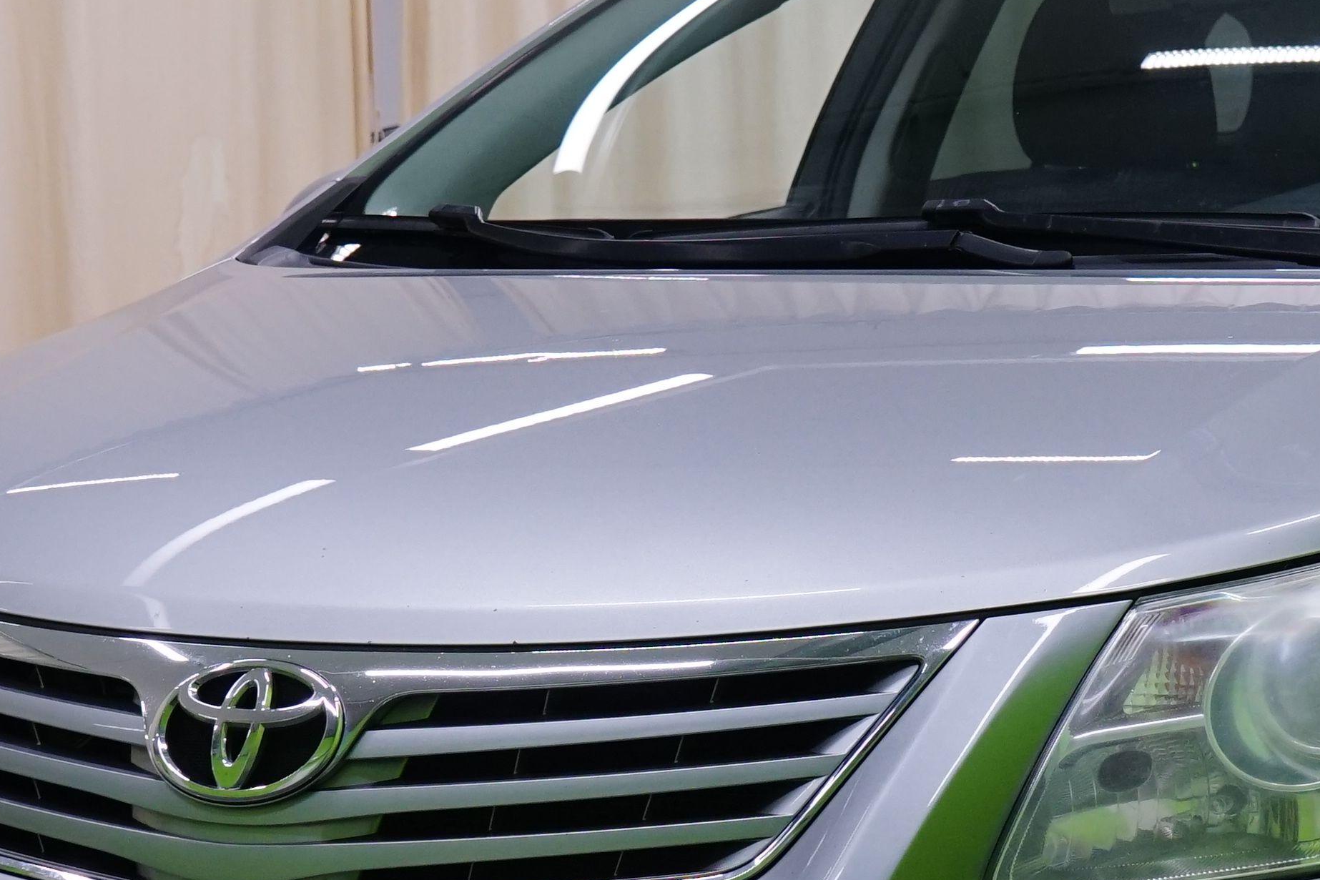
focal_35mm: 104
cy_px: 671
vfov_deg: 13.1
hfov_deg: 19.6
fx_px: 3813
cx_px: 887
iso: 1000
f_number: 7.1
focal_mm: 32
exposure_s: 1/40
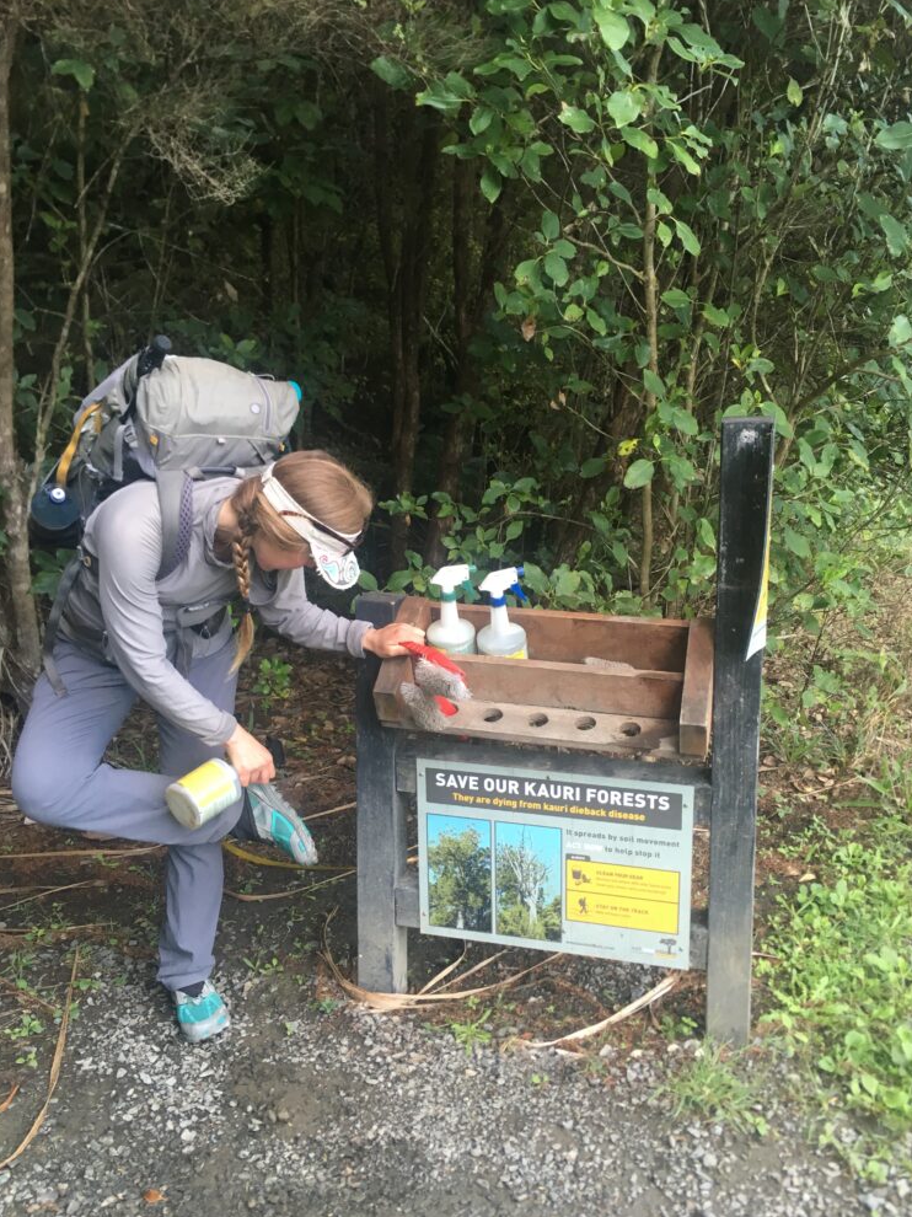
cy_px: 610
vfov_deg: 60.0
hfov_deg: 46.8
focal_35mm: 30
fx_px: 1054
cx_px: 465
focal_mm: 4.15
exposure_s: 1/33
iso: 40
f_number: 2.2
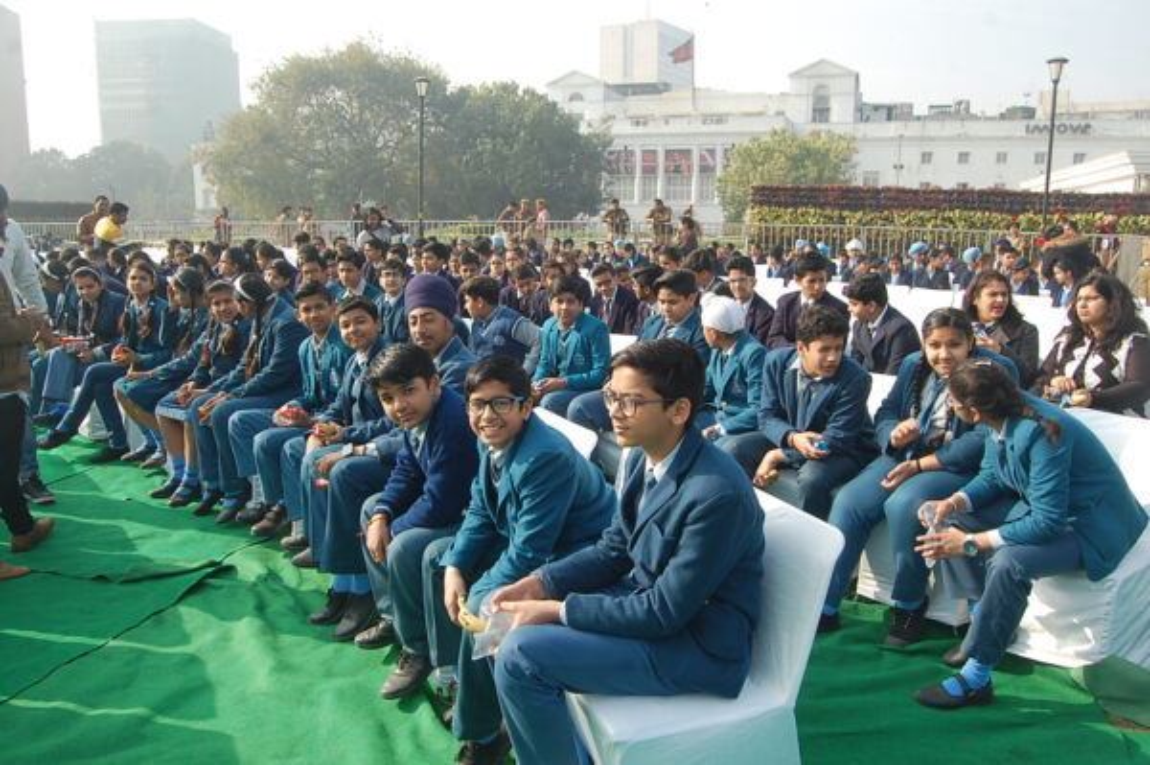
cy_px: 382
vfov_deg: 47.9
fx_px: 862
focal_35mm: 27
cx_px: 575
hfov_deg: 67.4
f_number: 7.1
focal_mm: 18
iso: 200
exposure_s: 1/200
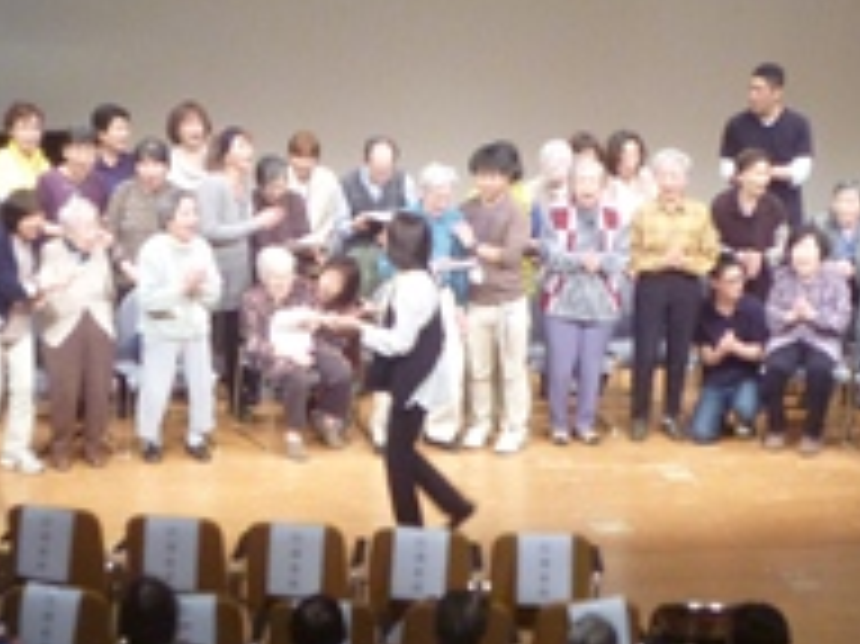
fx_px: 3377
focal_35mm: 136
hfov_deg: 14.5
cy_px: 239
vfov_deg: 10.9
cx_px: 405
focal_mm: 10.3
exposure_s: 1/50
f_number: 3.8
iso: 400
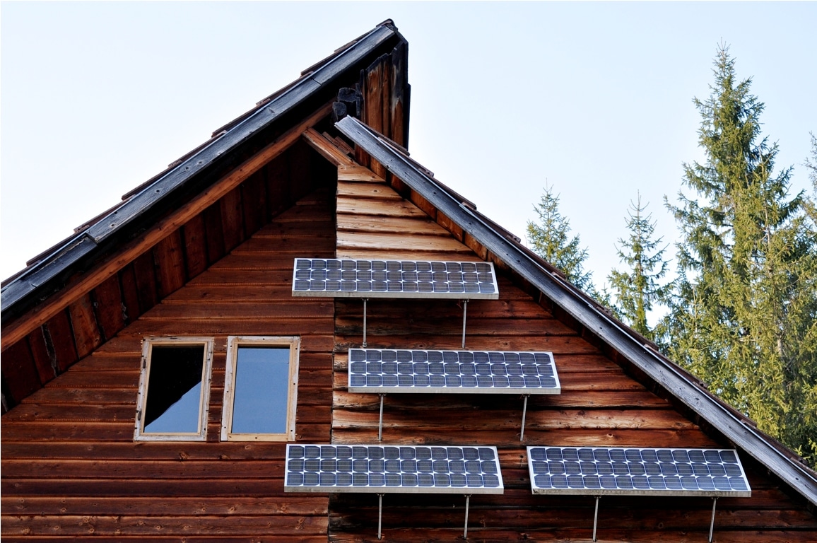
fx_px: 2040
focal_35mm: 90
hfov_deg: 22.6
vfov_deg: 15.2
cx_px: 408
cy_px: 272
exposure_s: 1/100
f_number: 8
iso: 320
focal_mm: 60
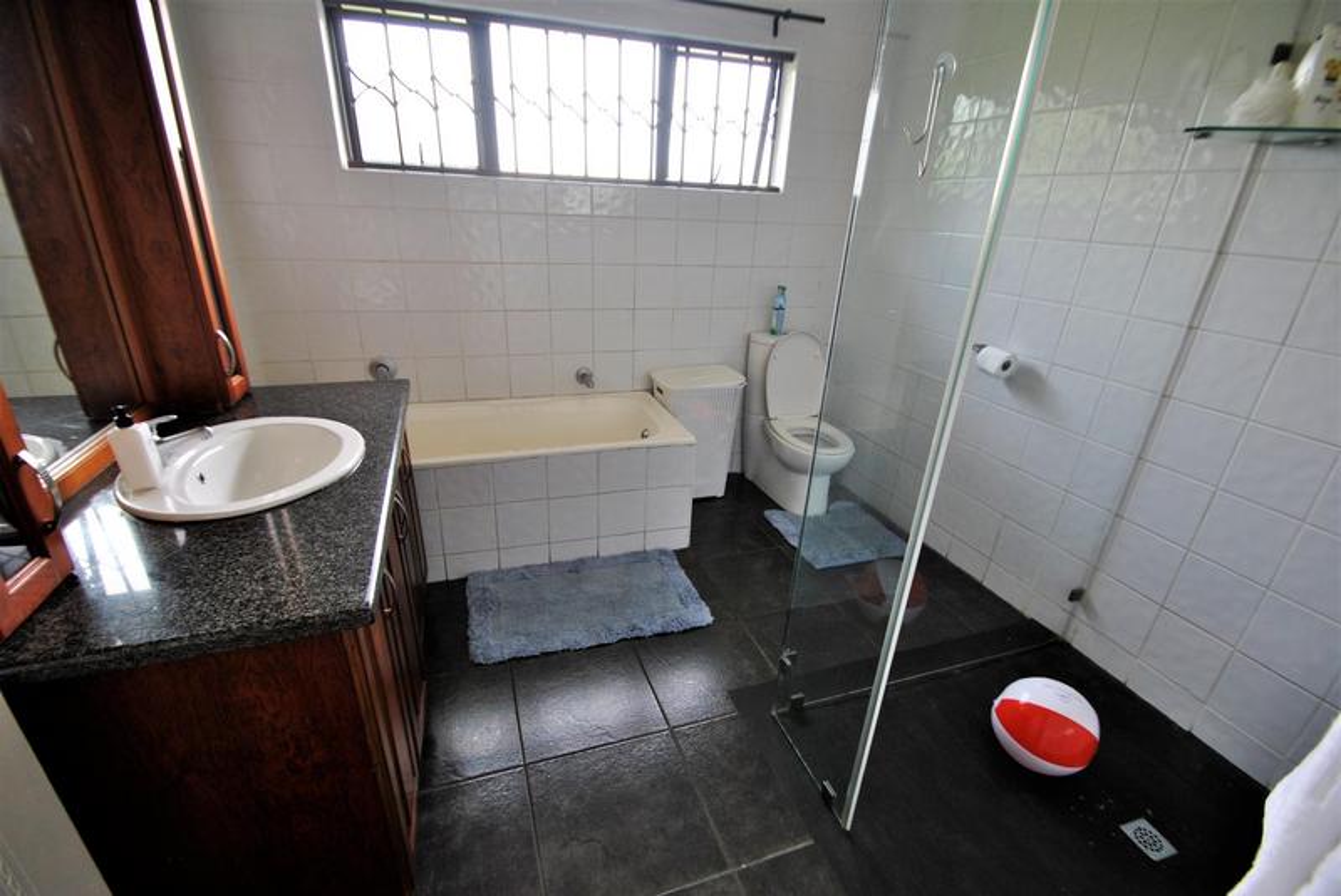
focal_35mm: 15
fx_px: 559
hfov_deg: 100.3
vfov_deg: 77.4
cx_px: 670
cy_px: 448
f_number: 3.5
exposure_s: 1/30
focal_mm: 10
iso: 200
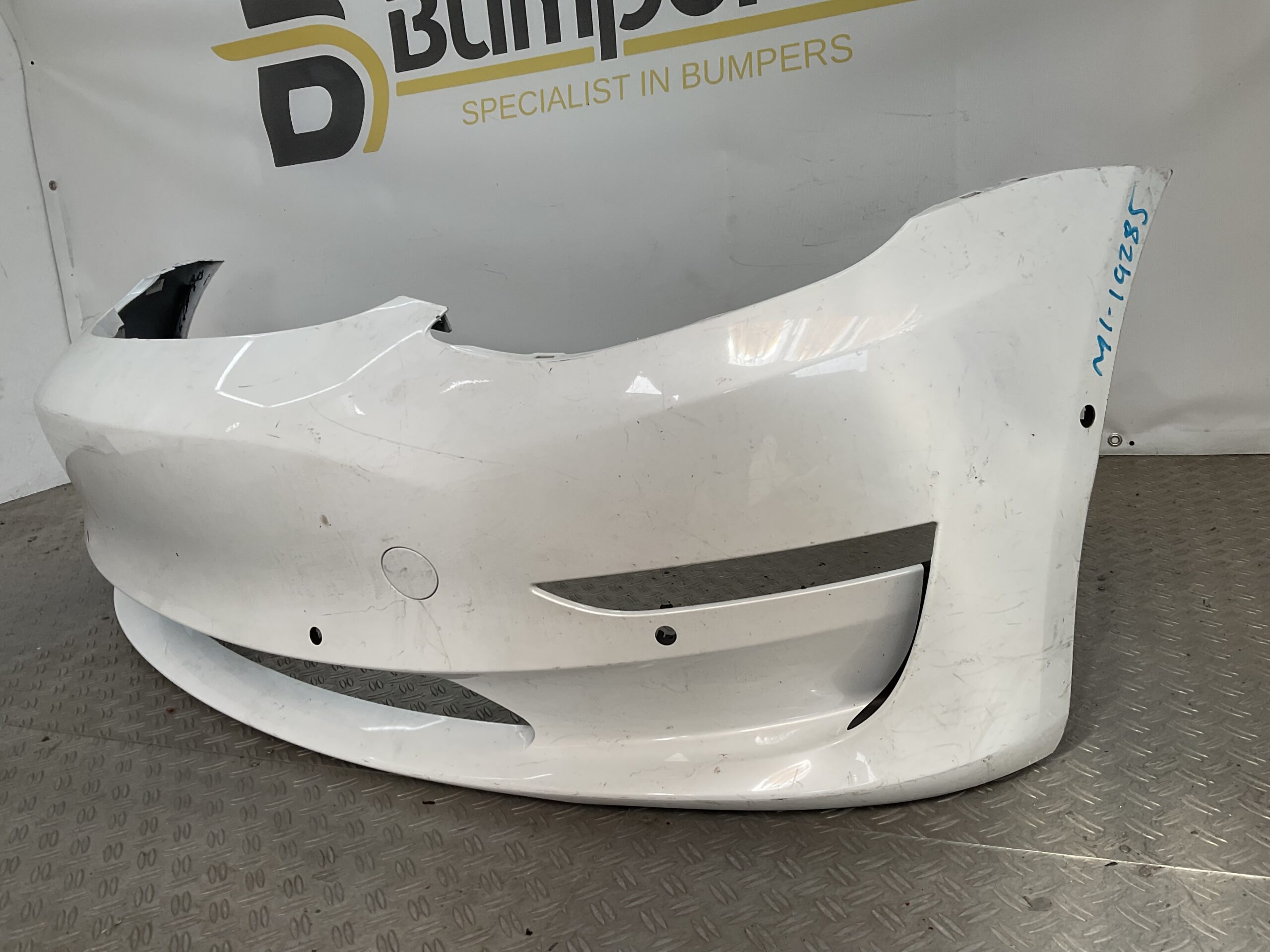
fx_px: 1064
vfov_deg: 48.2
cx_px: 635
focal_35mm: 29
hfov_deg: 61.7
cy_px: 476
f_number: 1.8
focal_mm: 3
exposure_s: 1/627
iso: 16
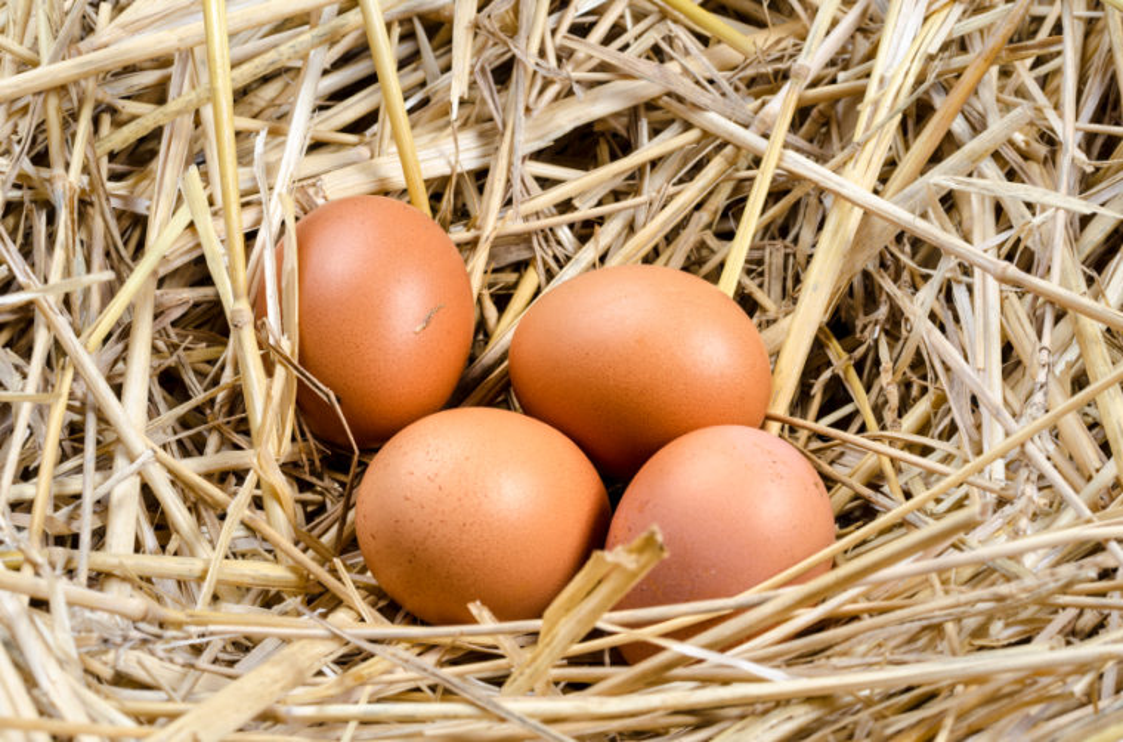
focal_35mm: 75
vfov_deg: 18.1
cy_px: 371
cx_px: 562
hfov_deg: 27.1
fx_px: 2333
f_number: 11
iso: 100
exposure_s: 1/60
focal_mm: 50
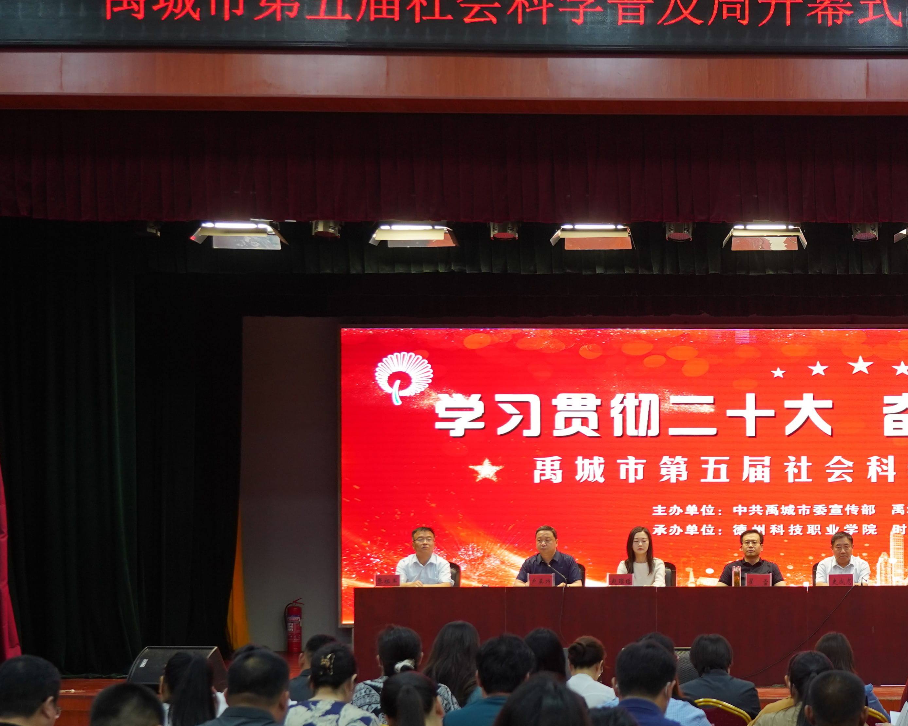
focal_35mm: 65
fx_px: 1747
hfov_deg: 27.8
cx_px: 862
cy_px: 354
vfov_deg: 23.5
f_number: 4
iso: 1000
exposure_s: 1/100
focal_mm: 32
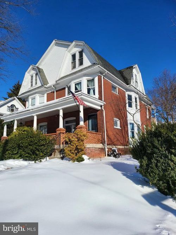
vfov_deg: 71.6
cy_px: 118
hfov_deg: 56.8
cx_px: 88
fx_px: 163
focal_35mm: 24
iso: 40
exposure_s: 1/4939
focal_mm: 5
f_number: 1.8
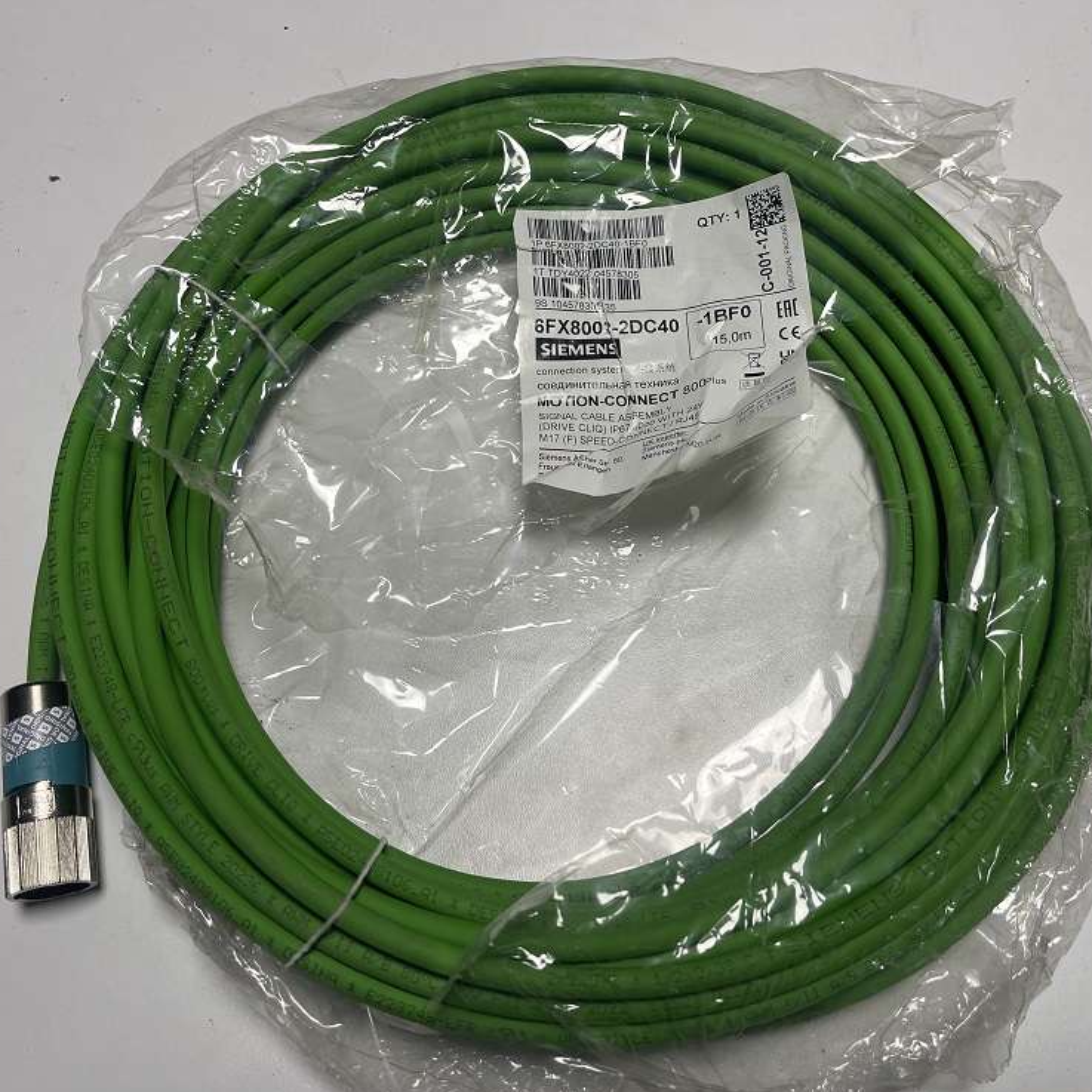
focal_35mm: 30
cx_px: 575
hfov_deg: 54.0
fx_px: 1071
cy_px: 553
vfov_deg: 54.0
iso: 80
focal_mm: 5.1
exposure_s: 1/100
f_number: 1.6
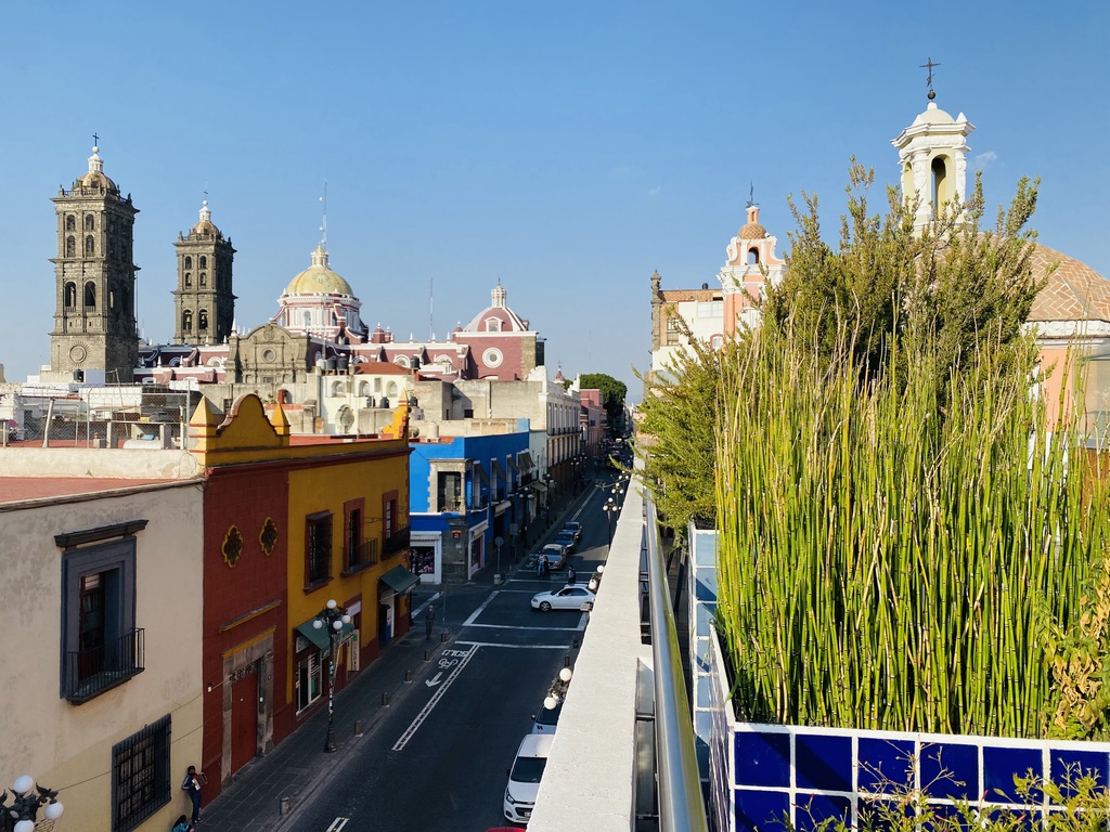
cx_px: 555
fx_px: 834
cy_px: 416
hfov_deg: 67.3
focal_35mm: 26
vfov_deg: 53.1
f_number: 1.8
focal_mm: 4.25
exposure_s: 1/2513
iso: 32
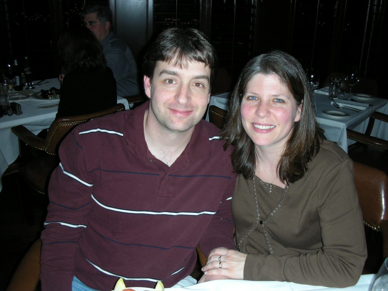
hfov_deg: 52.6
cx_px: 194
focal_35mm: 35
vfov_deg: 40.7
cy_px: 146
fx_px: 392
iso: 72
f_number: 2.8
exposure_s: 1/60
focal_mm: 5.8
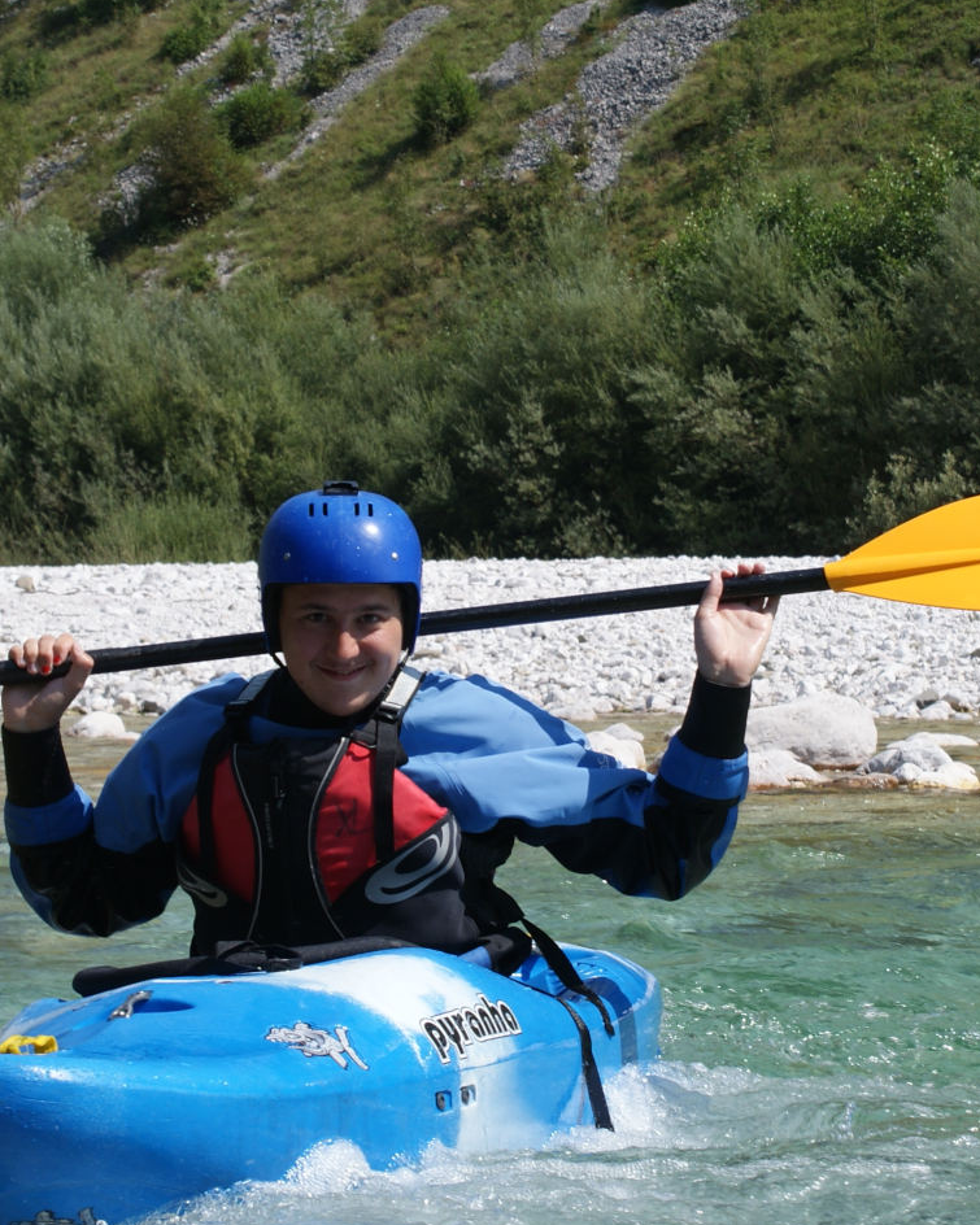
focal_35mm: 129
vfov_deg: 14.9
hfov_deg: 12.0
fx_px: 4676
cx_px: 447
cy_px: 529
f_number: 9
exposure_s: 1/250
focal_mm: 45
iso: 100
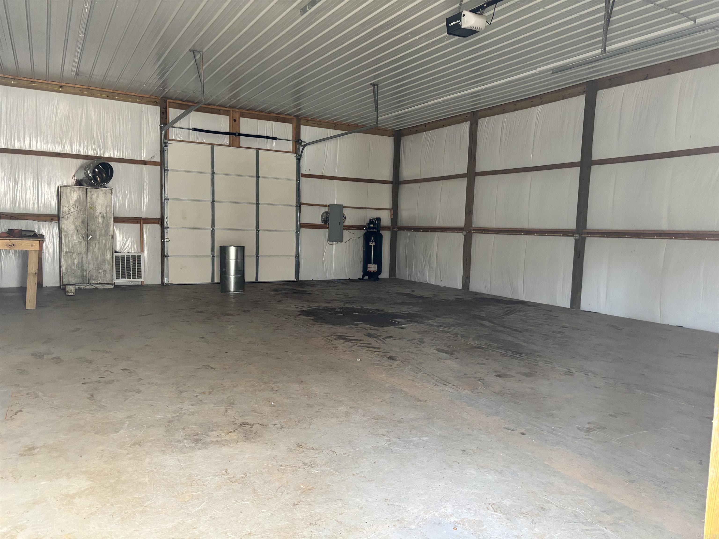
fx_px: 540
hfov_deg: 67.3
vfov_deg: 53.1
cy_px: 270
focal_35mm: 26
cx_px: 360
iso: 250
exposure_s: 1/60
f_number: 1.6
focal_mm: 5.96
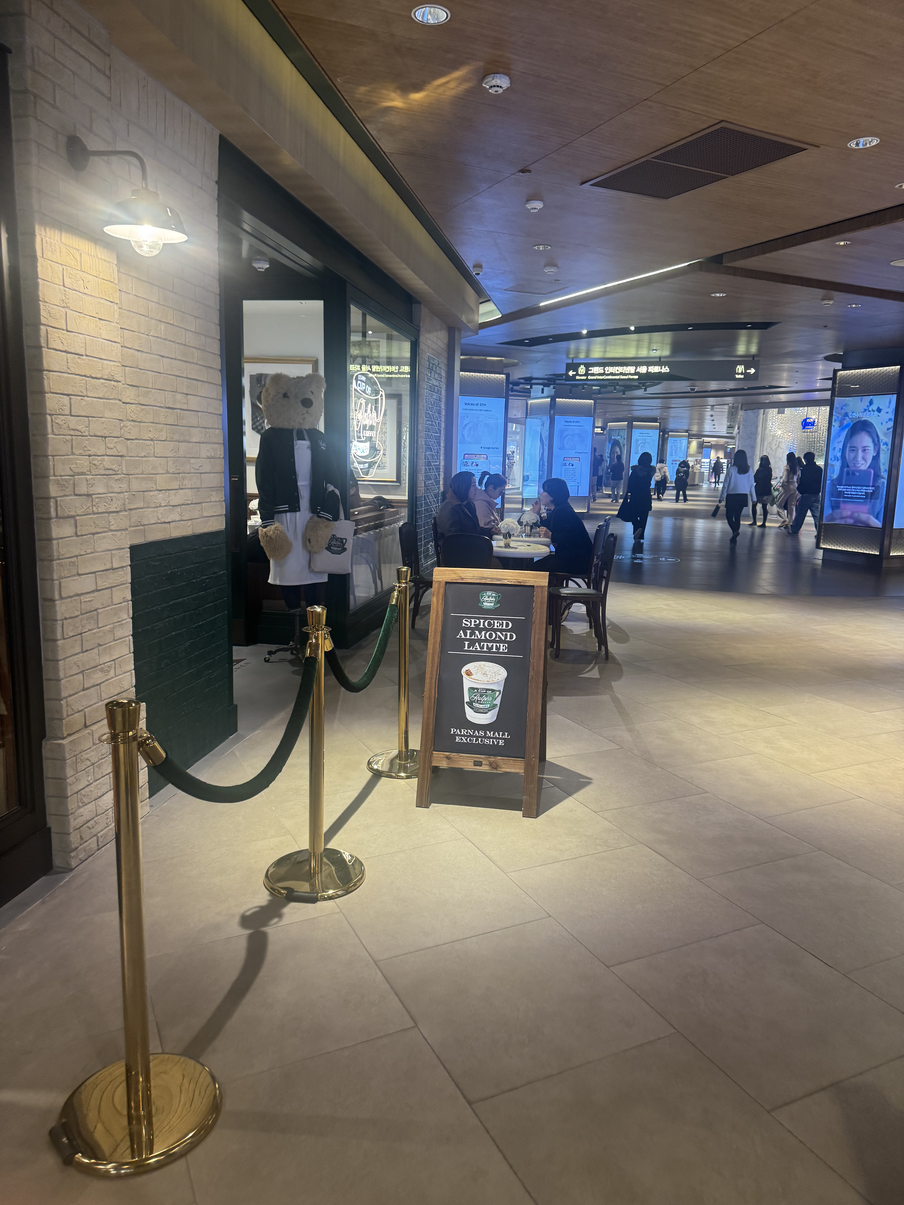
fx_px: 836
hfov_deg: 56.8
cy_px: 602
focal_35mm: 24
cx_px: 452
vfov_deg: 71.6
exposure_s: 1/60
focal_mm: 6.76
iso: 160
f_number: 1.78
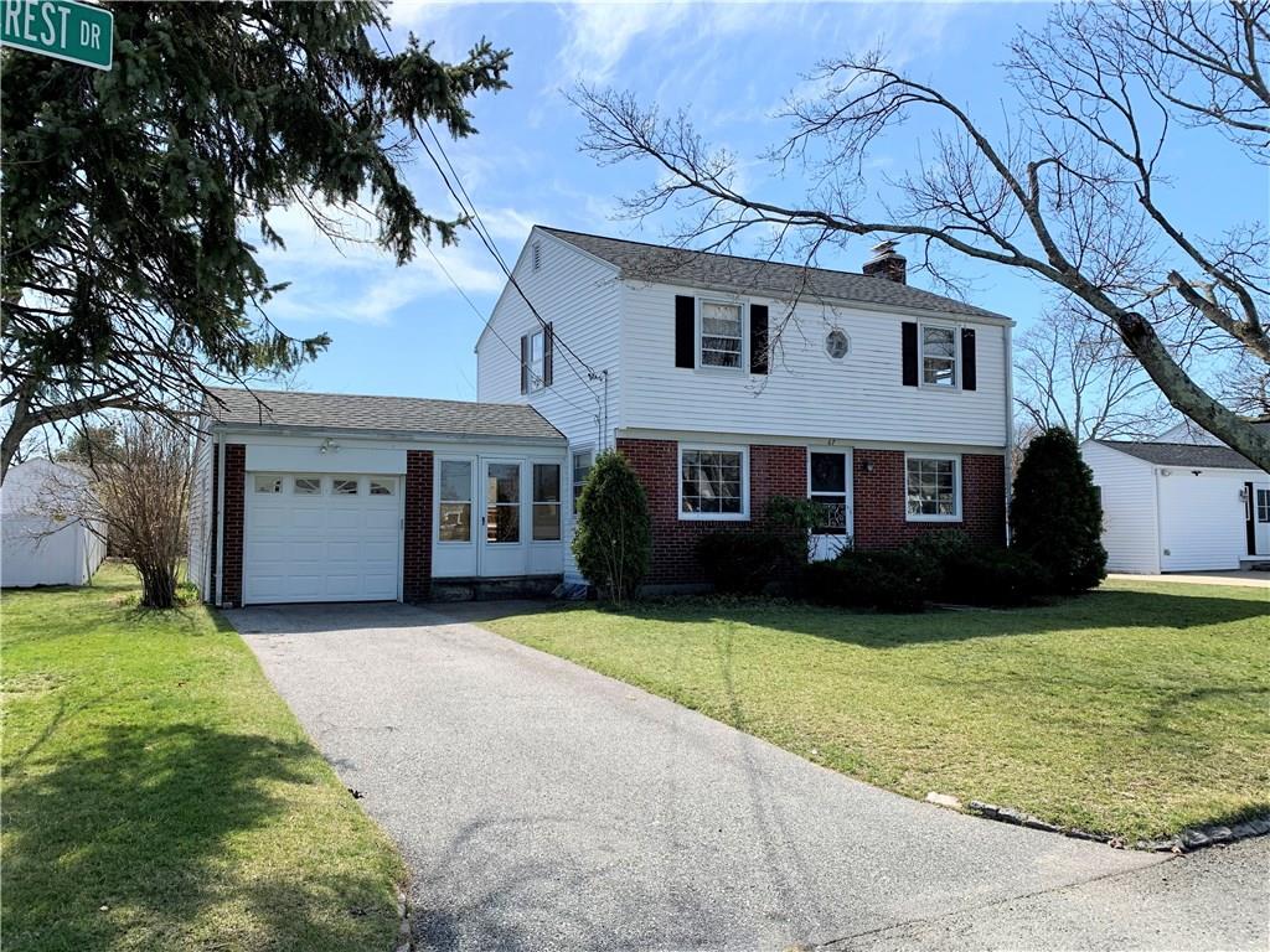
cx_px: 635
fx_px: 954
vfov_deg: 53.1
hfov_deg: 67.3
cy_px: 476
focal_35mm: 26
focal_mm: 4.25
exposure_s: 1/2160
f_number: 1.8
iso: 25
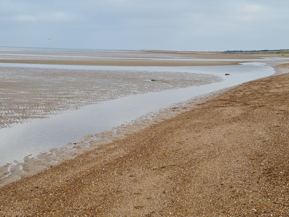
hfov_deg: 67.3
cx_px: 144
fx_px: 217
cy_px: 108
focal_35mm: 26
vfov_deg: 53.1
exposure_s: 1/765
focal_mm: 5.4
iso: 50
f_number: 1.8
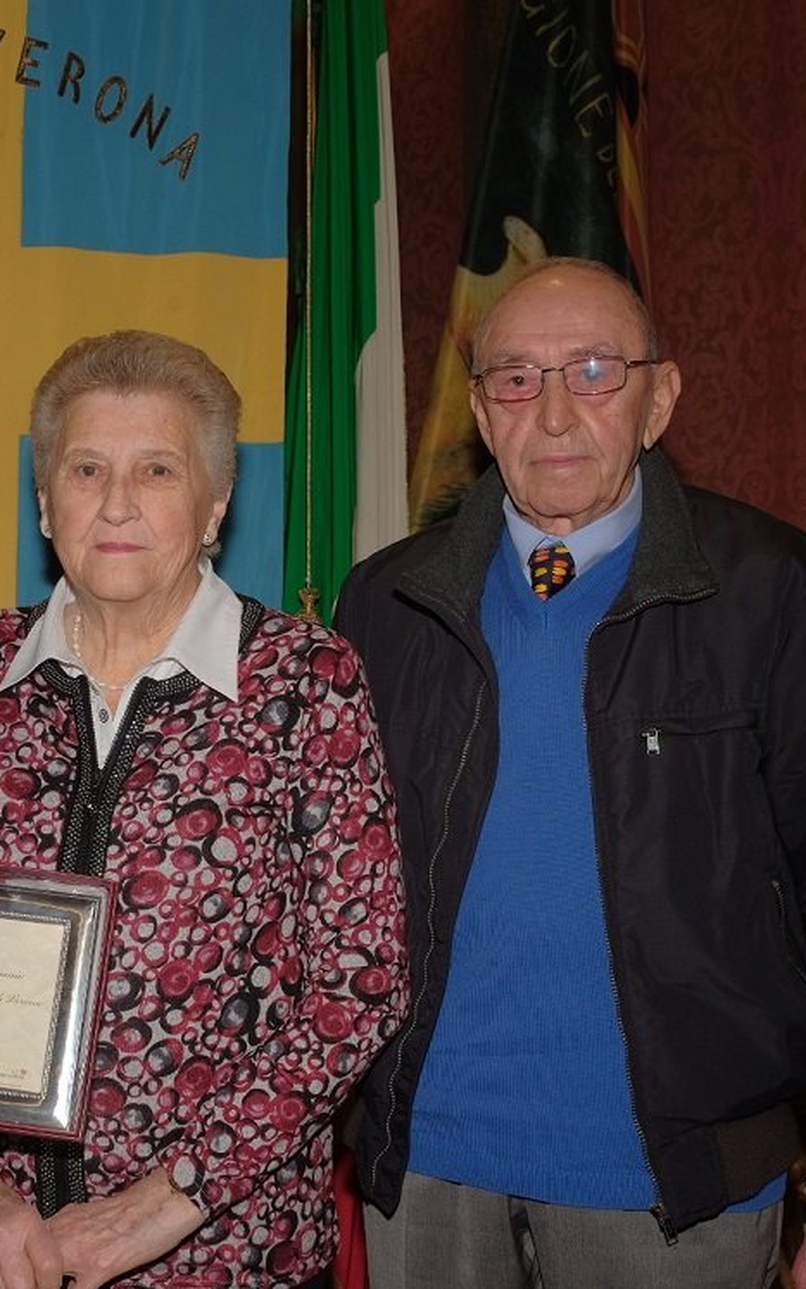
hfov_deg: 23.6
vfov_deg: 37.5
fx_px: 1898
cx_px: 167
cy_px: 635
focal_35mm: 54
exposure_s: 1/160
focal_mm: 22
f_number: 5
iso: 320
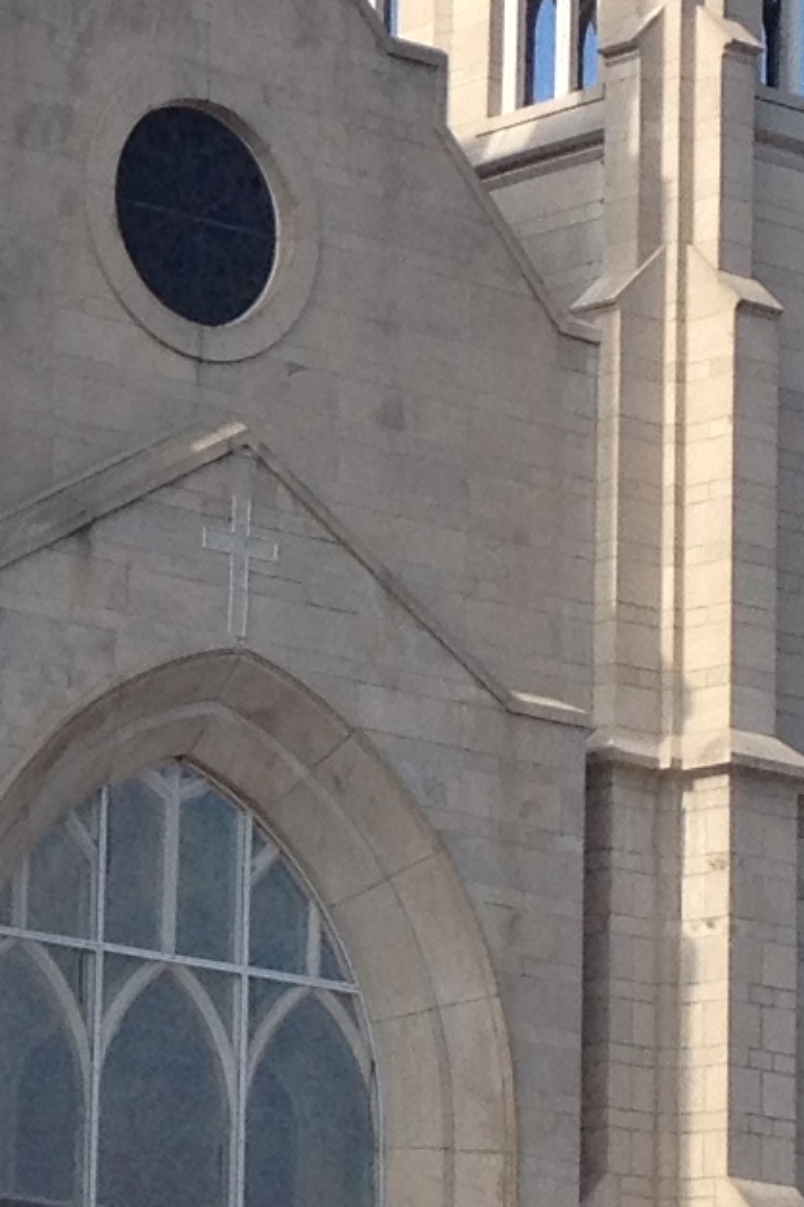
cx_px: -631
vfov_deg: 10.9
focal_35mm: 189
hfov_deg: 7.1
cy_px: 651
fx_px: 6334
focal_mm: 4.28
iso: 64
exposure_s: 1/876
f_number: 2.4
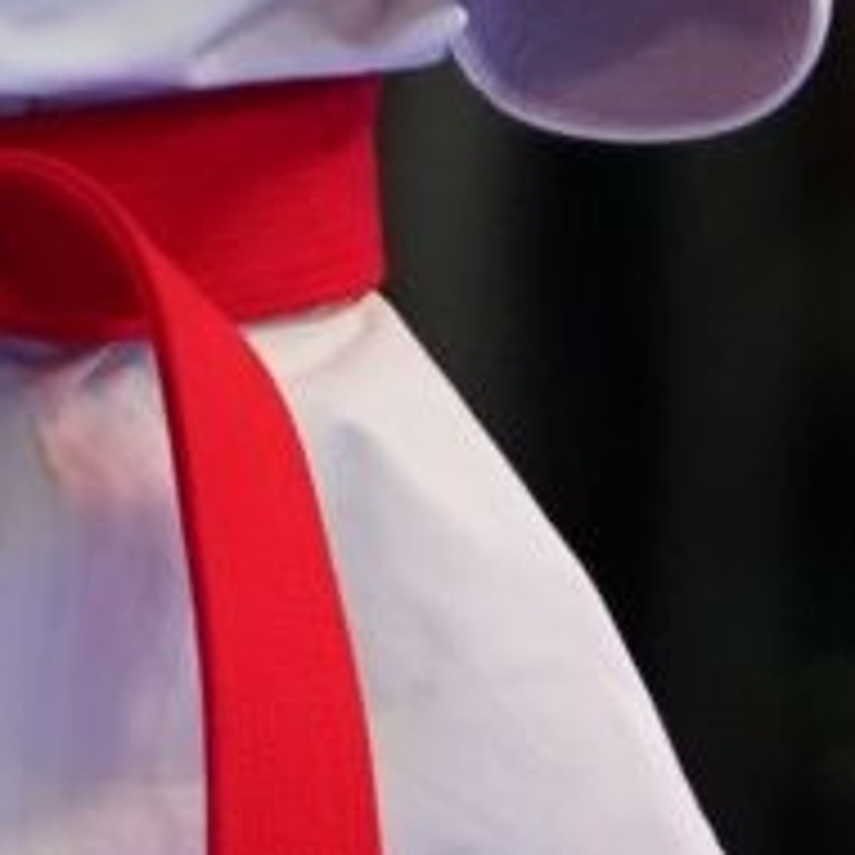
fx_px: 67625
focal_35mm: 2420
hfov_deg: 0.7
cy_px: -810
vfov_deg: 0.7
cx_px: -824
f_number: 2.8
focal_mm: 200
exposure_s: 1/1000
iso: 1000
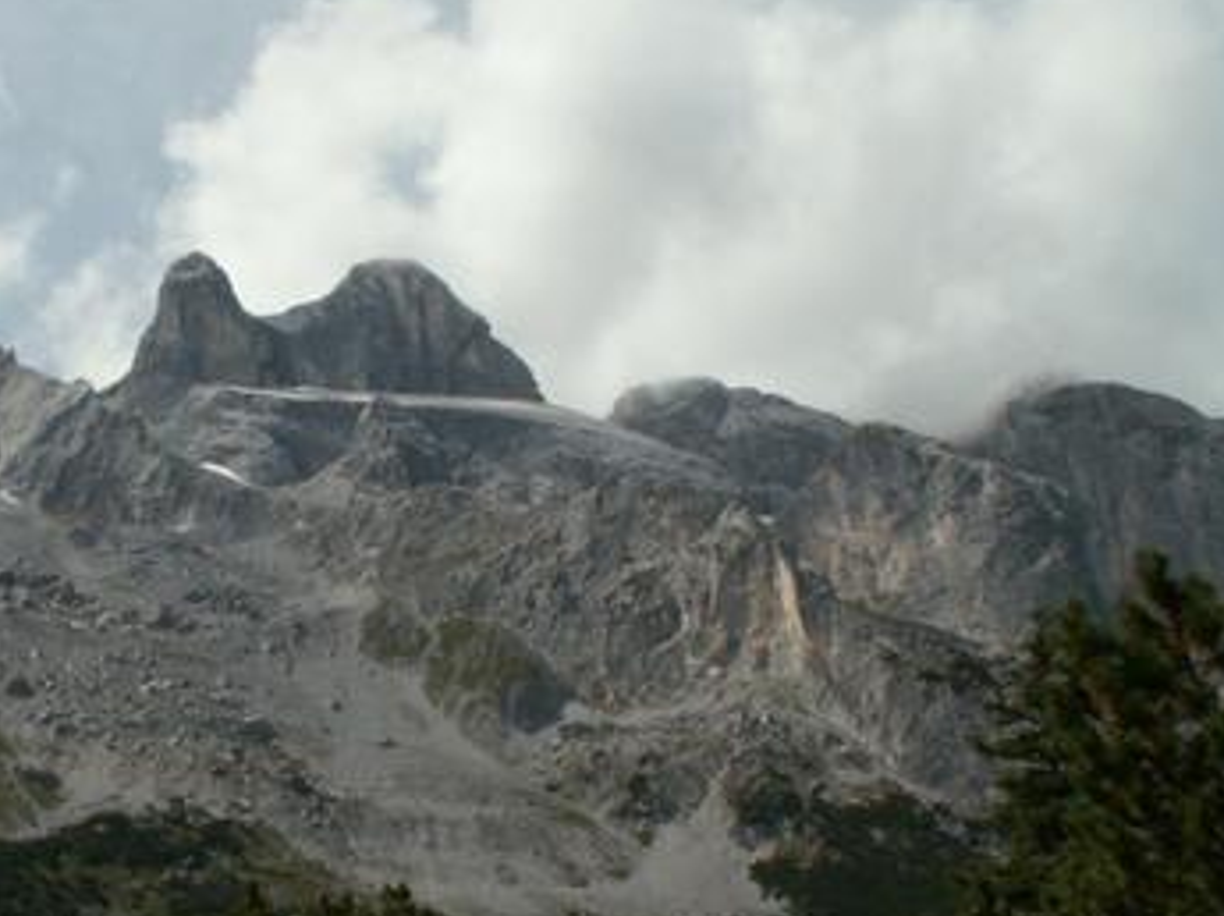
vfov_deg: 22.5
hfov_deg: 29.1
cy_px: 486
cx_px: 216
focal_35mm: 65
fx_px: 2296
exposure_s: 1/250
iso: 50
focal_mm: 5.86
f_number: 8
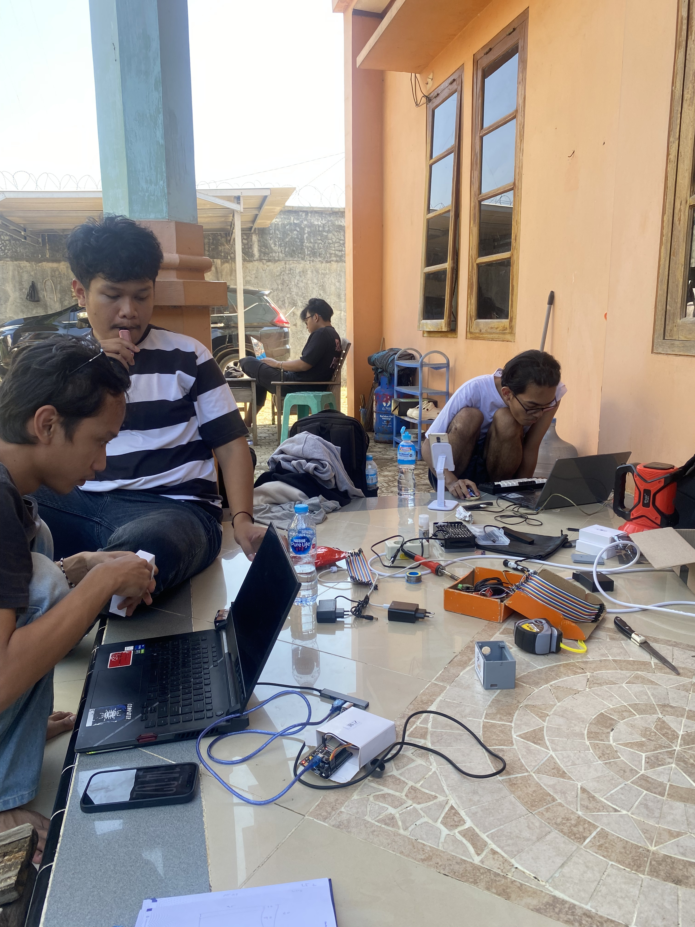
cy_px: 464
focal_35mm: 26
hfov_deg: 53.1
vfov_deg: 67.3
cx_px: 348
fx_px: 696
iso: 32
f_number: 1.8
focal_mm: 4.25
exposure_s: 1/241
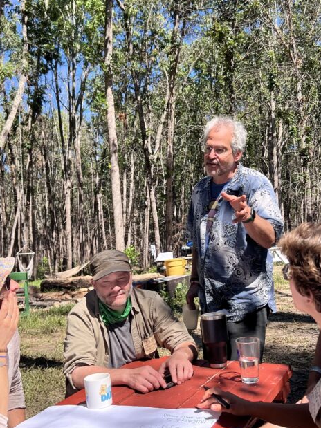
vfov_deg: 43.8
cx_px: 171
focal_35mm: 43
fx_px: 532
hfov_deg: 33.6
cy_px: 237
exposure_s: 1/1838
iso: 50
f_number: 1.5
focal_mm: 5.7
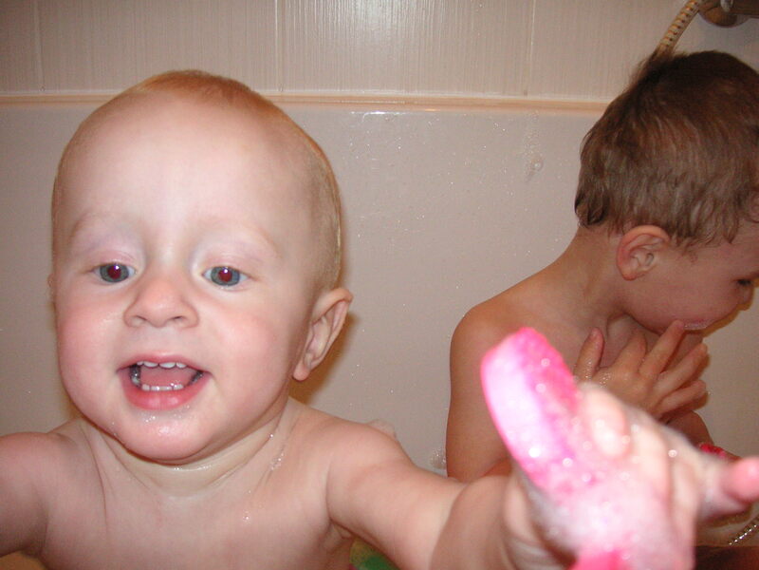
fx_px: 811
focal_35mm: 37
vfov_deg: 38.7
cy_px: 285
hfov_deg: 50.1
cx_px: 380
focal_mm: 6.1
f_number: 2.8
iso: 160
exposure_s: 1/45
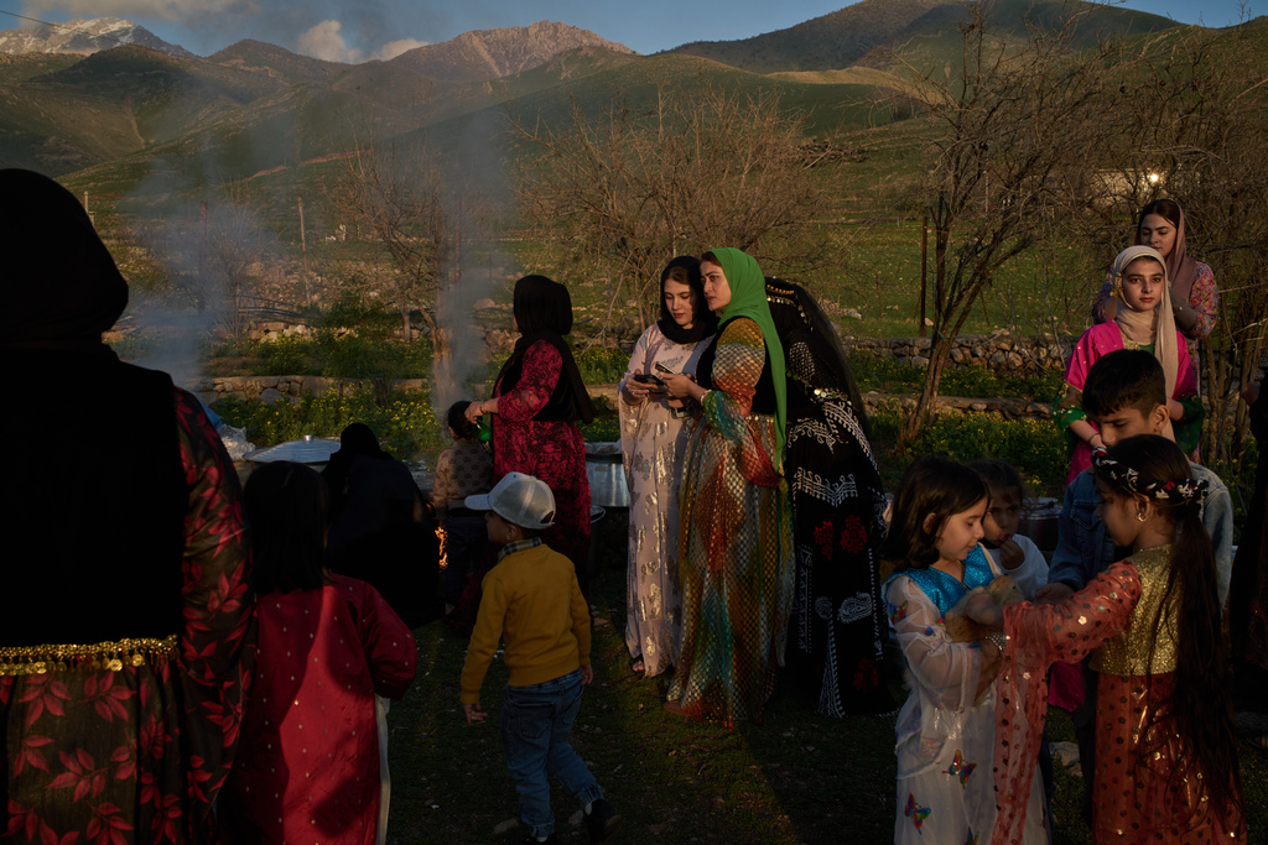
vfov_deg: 37.9
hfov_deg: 54.4
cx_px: 634
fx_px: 1233
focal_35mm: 35
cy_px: 422
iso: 500
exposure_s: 1/800
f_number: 9
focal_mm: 35
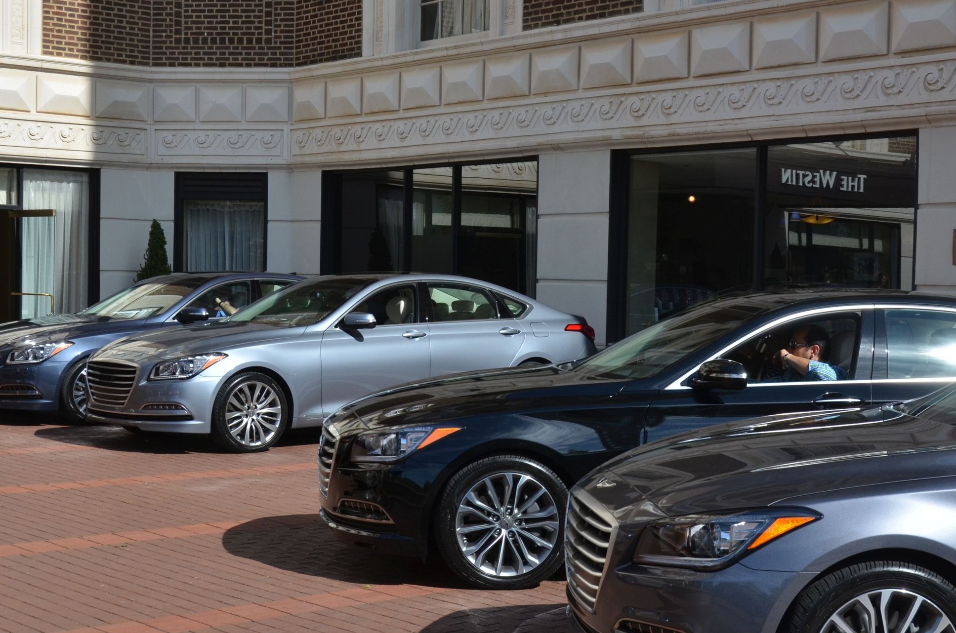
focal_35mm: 62
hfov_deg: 32.4
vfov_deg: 21.8
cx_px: 482
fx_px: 1643
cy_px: 329
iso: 400
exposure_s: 1/1600
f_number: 6.3
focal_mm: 32
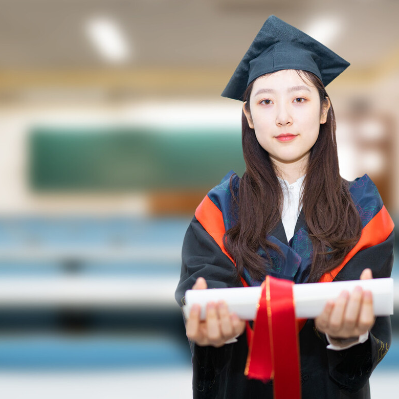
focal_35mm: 34
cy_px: 195
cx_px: 190
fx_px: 443
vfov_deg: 48.4
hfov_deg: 48.4
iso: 1250
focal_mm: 26
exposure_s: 1/80
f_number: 6.3
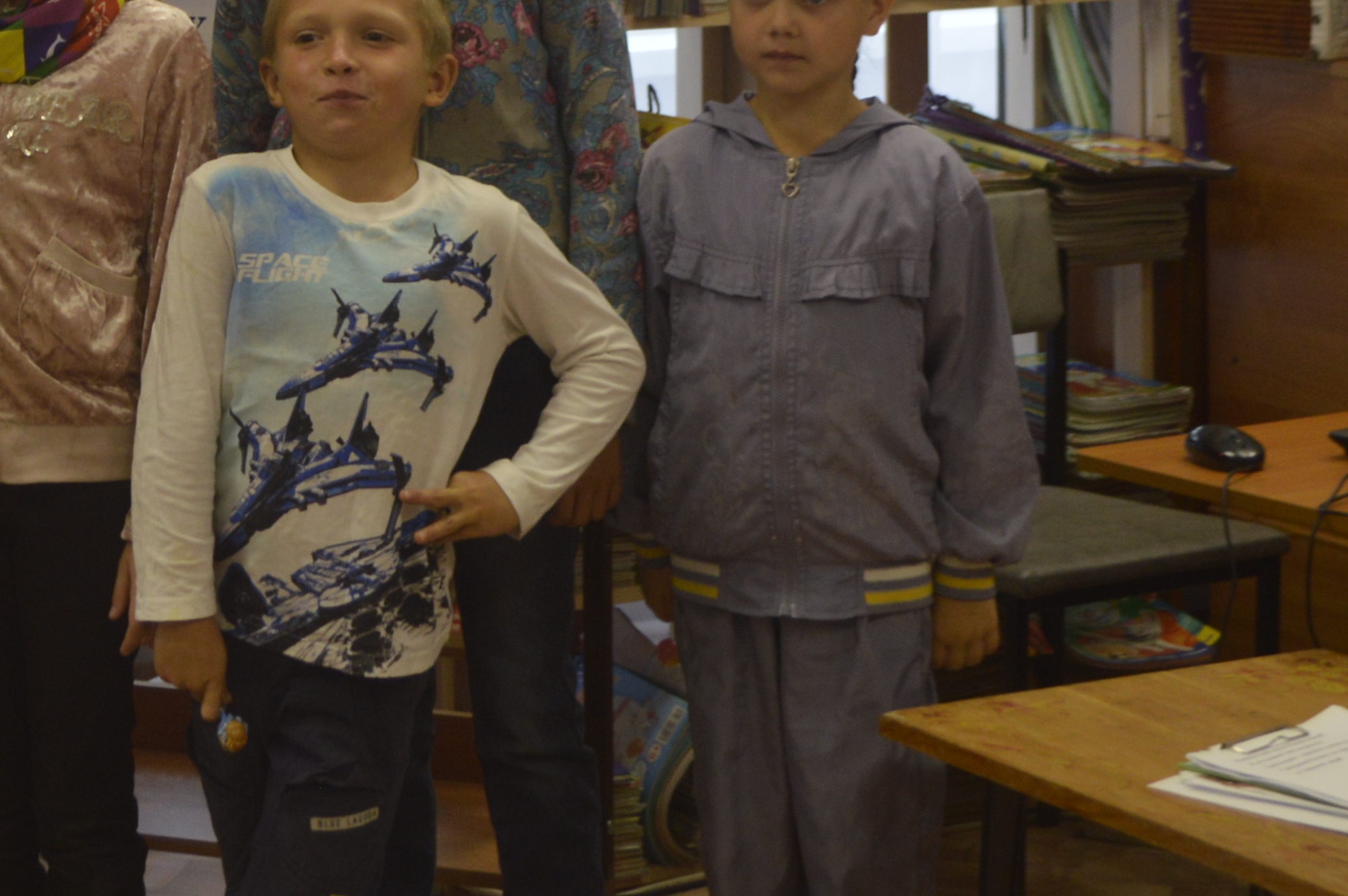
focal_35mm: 104
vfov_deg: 12.8
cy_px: -201
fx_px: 3891
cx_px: 156
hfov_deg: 19.3
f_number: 4
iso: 400
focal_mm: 24
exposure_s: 1/60
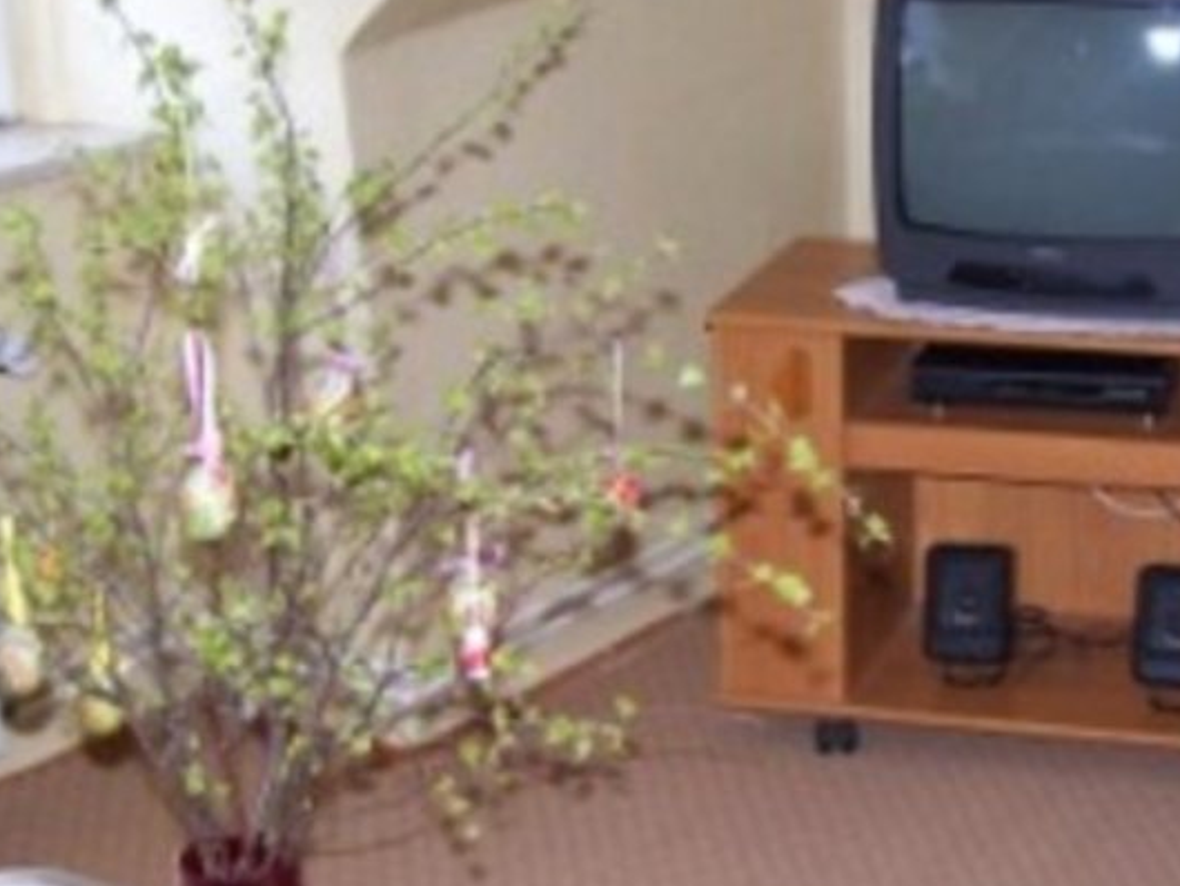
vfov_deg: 17.2
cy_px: 456
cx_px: 955
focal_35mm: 86
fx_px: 2933
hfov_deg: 22.4
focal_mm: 6.3
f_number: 2.8
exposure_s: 1/60
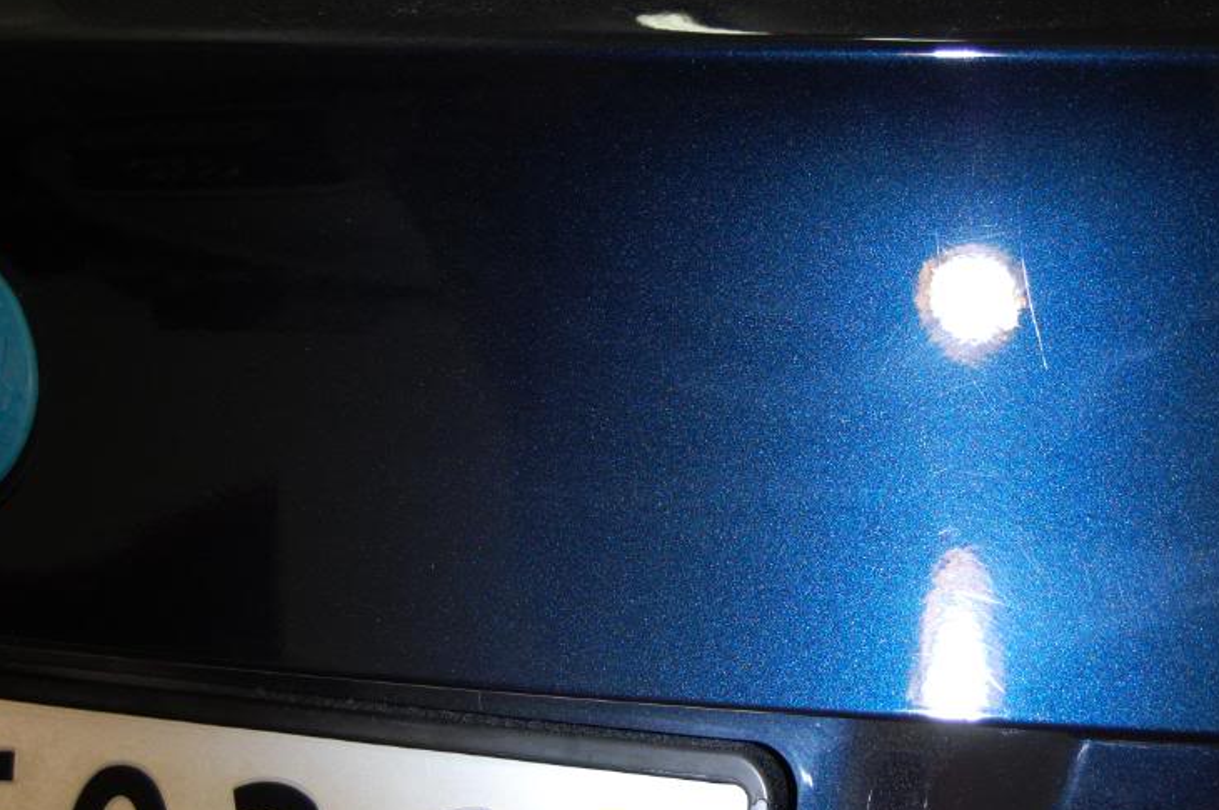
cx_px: 785
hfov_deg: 24.1
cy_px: 411
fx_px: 2842
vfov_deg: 16.2
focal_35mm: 84
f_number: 5
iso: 400
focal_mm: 40
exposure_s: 1/80
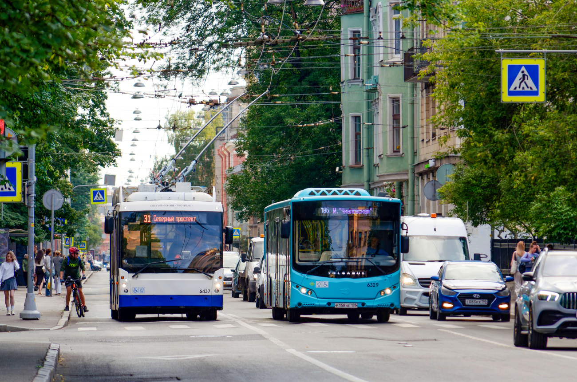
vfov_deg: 4.6
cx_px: 288
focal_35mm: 300
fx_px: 4798
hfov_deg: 6.9
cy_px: 191
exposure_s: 1/320
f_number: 6.3
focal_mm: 200
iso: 400
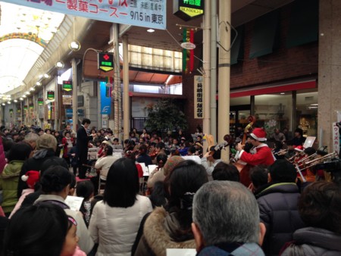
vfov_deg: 43.0
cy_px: 128
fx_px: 325
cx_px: 170
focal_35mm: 33
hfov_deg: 55.3
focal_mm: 4.12
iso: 64
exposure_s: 1/40
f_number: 2.4
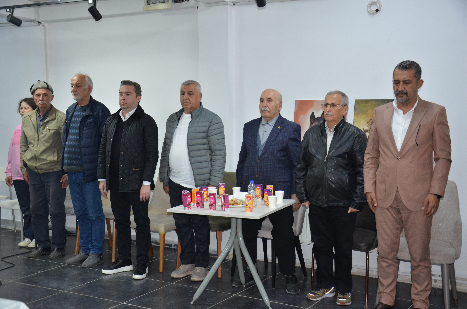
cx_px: 234
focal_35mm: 48
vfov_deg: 28.0
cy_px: 154
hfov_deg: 41.2
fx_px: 621
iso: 800
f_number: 4.2
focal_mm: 32
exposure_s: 1/60
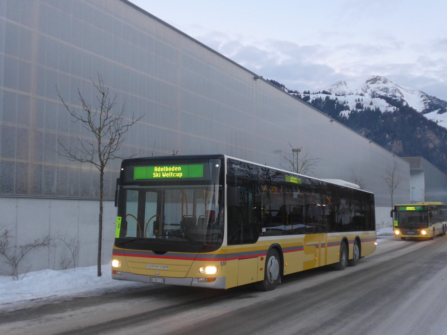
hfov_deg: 45.8
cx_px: 224
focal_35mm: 41
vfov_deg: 35.1
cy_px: 168
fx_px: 529
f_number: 2.6
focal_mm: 8.4
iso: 400
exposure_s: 1/125
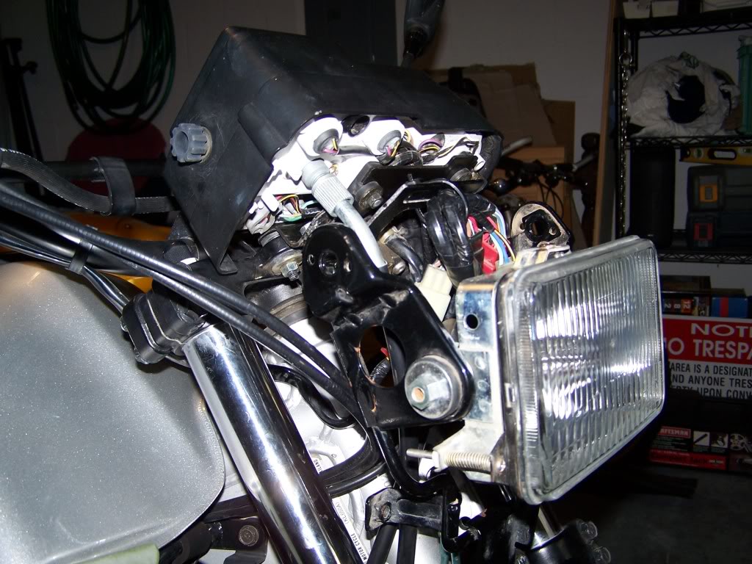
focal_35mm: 38
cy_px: 282
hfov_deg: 49.0
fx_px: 826
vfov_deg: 37.7
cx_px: 376
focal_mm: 6.3
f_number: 2.8
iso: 80
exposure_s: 1/60
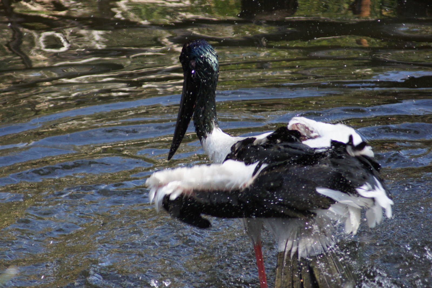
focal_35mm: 450
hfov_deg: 4.6
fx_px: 5397
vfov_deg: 3.1
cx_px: 216
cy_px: 144
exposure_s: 1/500
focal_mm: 300
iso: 640
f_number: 5.6
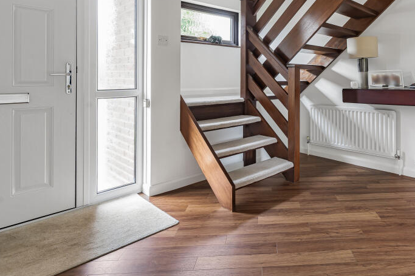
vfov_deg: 51.3
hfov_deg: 70.9
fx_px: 277
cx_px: 287
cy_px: 77
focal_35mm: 24
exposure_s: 1/4
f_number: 9
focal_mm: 16
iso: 400
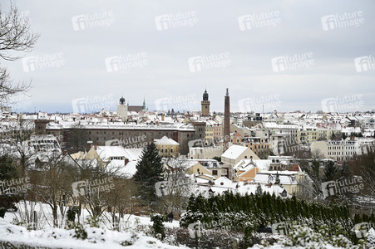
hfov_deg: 28.9
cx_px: 188
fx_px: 729
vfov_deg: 19.4
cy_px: 124
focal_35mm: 70
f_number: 3.5
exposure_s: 1/160
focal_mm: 70
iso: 100
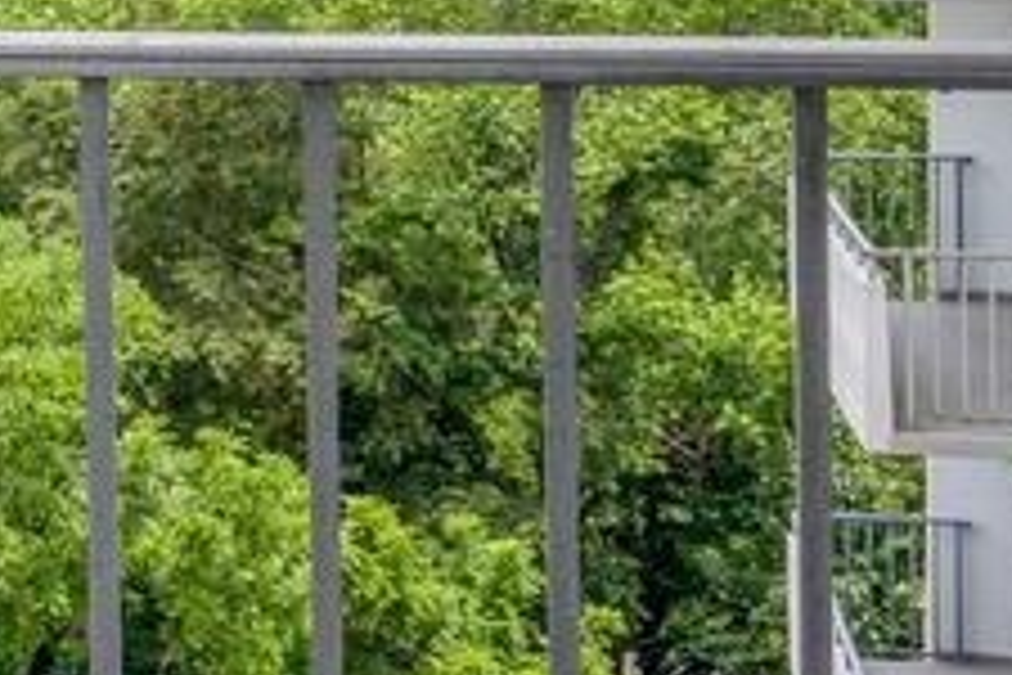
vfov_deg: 10.8
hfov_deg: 11.3
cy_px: -238
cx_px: -1907
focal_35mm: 123
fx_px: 3457
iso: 200
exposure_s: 1/640
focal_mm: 16
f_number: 8
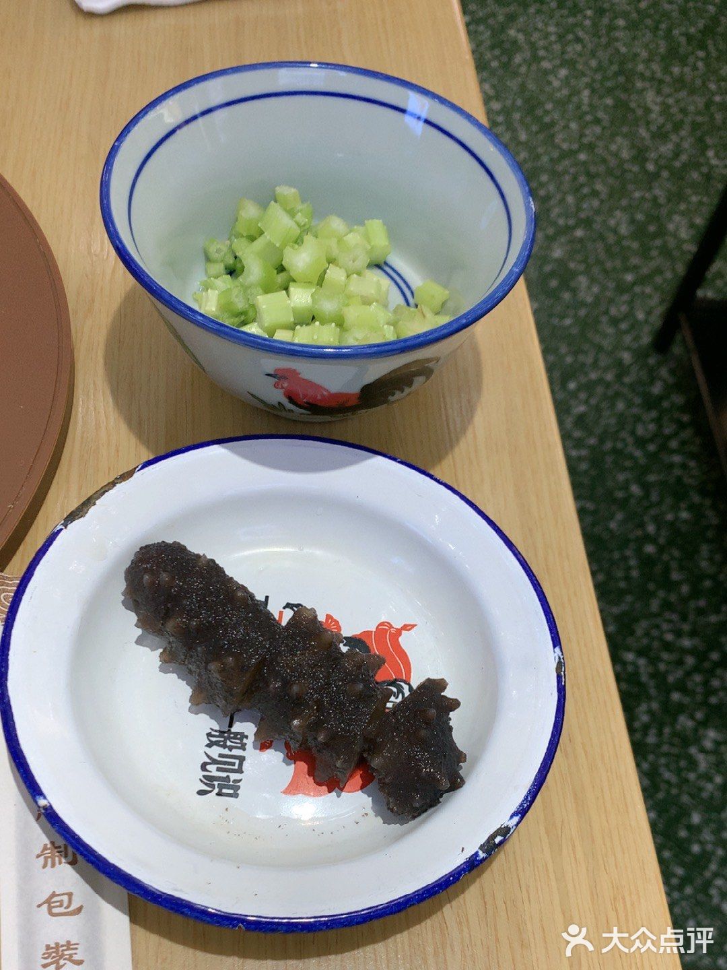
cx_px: 364
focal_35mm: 60
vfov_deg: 32.2
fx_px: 1680
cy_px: 485
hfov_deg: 24.4
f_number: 1.8
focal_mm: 4.25
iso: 50
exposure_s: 1/100
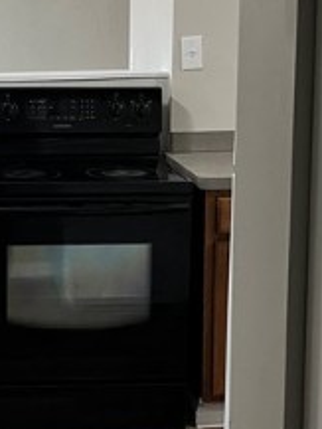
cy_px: 221
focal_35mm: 92
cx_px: 10
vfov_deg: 21.3
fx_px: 1140
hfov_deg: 15.8
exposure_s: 1/60
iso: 160
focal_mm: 5.1
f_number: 1.6
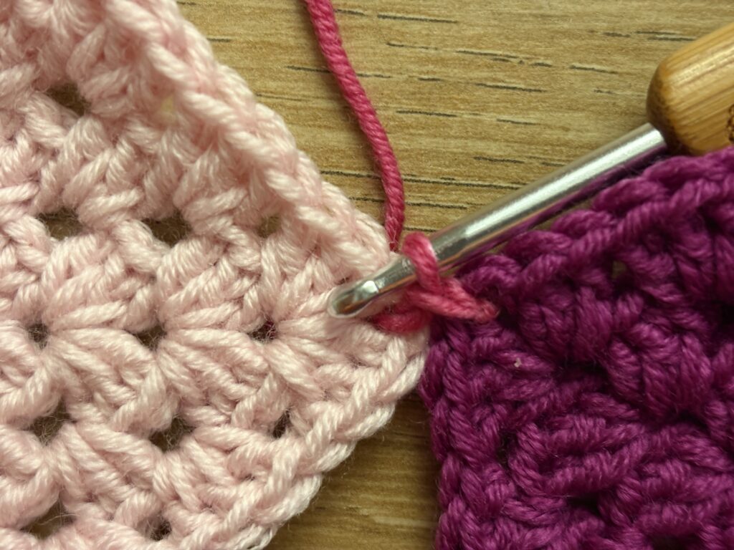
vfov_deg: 28.0
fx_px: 1103
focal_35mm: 52
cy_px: 275
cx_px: 367
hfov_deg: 36.8
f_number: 1.6
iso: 250
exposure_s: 1/25
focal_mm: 5.96
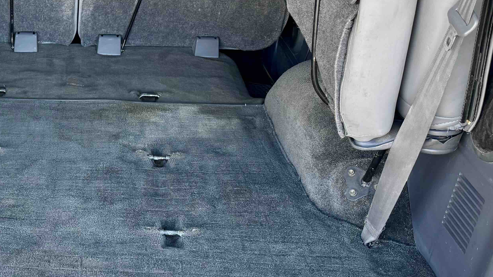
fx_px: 784
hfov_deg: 32.7
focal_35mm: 60
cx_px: 29
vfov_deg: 19.8
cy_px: 236
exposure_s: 1/120
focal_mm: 6.76
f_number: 1.78
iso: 160
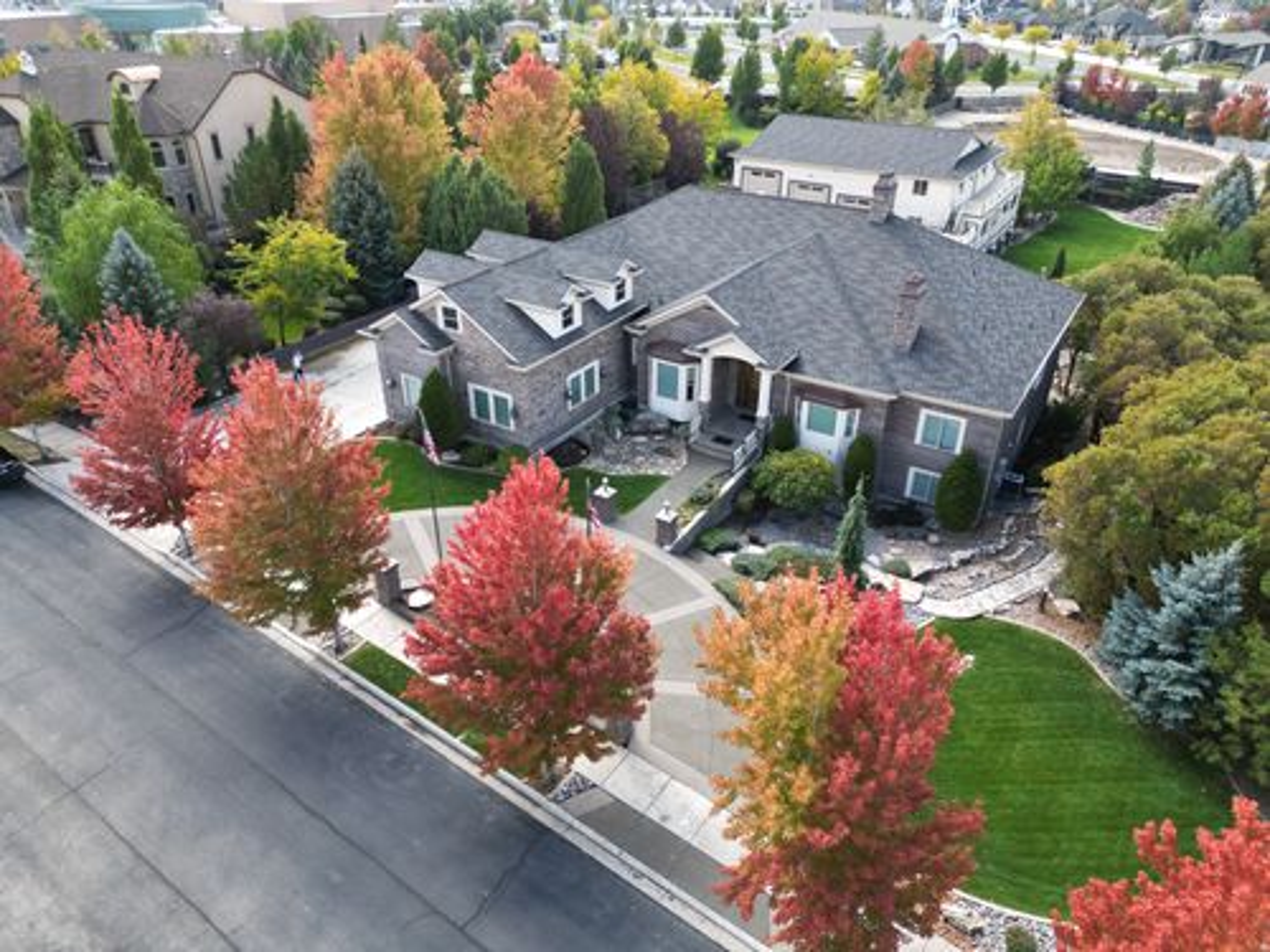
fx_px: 881
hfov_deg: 71.6
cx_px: 635
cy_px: 476
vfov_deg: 56.8
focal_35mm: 24
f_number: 1.7
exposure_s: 1/500
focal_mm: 6.72
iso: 130
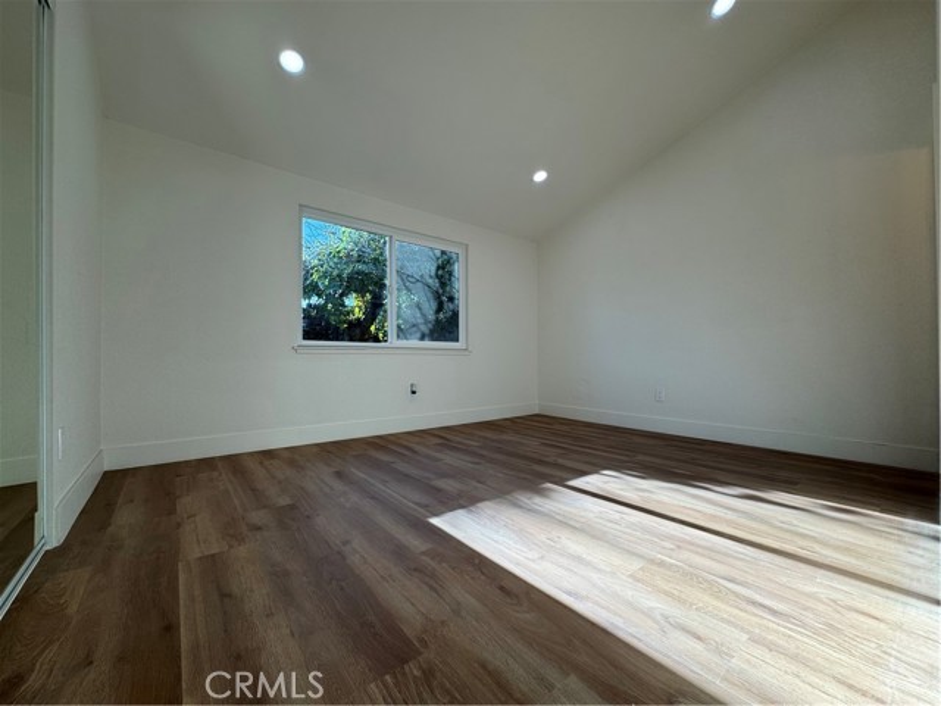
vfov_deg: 85.7
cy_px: 353
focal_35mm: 14
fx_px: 381
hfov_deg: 102.1
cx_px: 470
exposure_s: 1/221
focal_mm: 2.22
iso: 40
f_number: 2.2
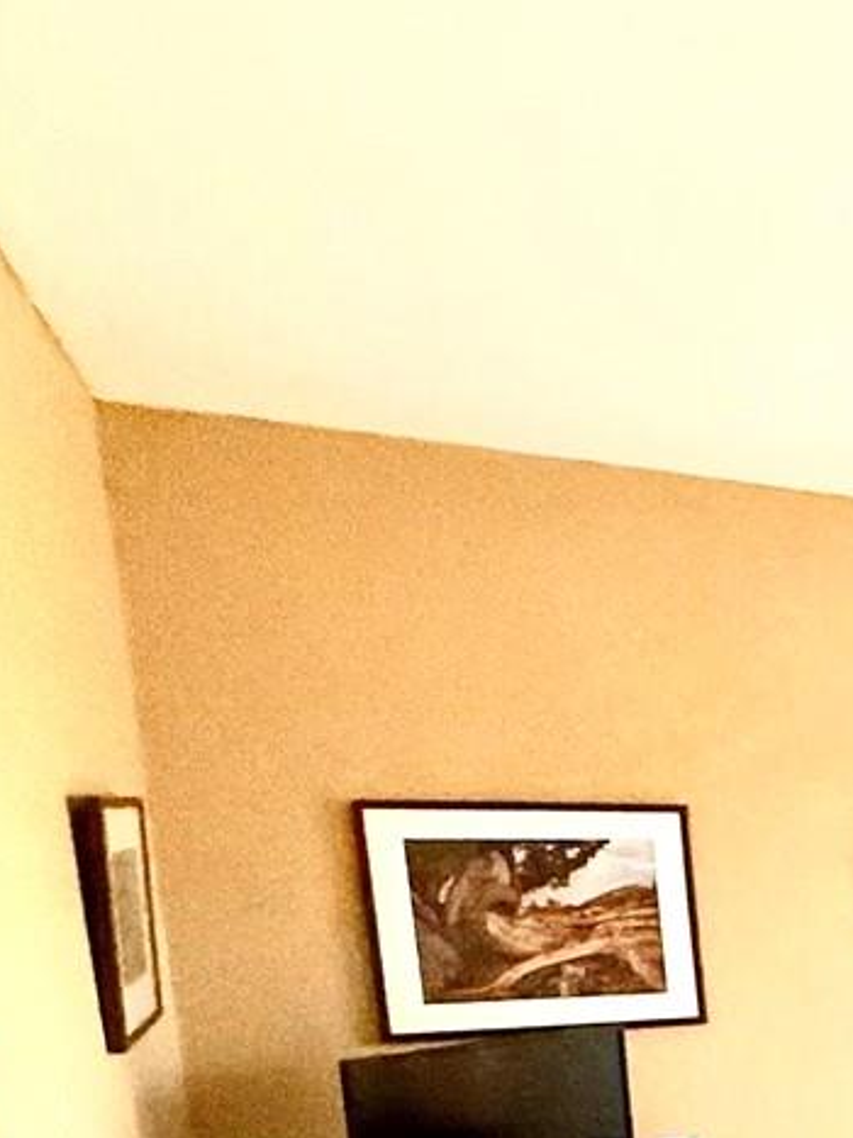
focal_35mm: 48
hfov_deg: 19.9
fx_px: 1578
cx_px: 1613
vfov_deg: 36.2
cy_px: 1104
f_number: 2.2
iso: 250
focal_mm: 2.22
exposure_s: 1/120
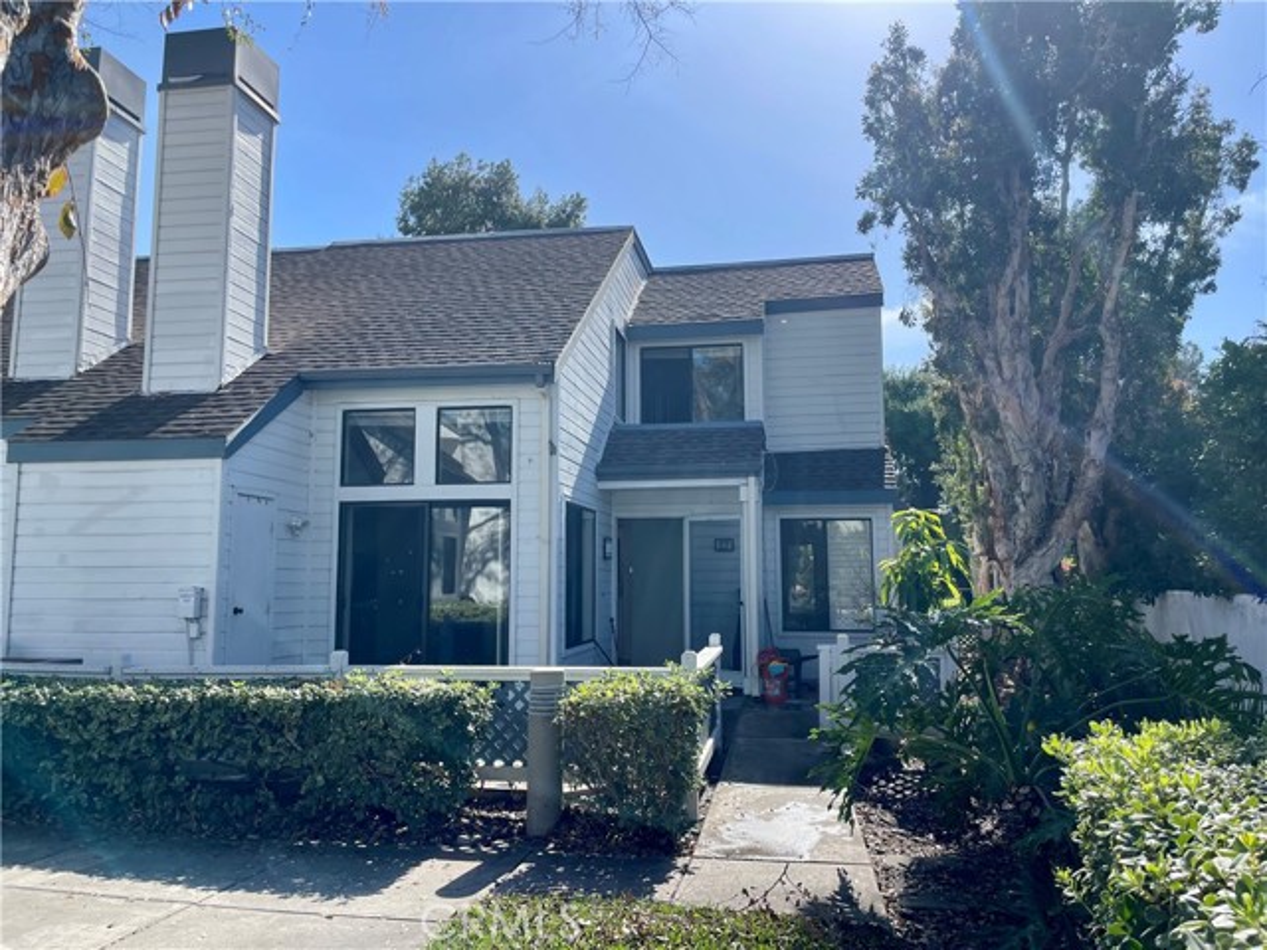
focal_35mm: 26
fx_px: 952
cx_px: 634
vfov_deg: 53.1
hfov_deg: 67.3
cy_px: 475
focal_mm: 4.2
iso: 32
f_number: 1.6
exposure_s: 1/2618
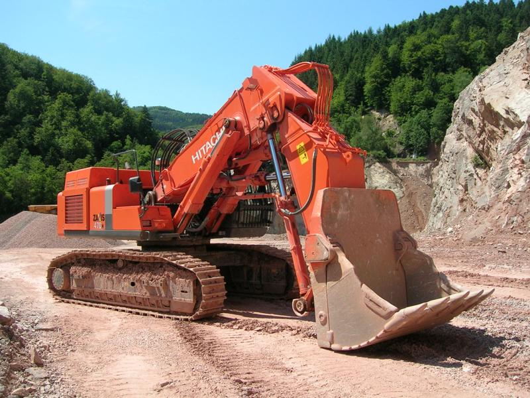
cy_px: 199
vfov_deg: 40.7
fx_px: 536
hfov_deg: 52.6
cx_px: 265
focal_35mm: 35
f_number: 4.8
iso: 50
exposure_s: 1/347
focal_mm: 5.4
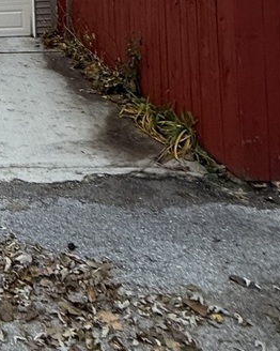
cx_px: -102
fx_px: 467
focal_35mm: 45
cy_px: -30
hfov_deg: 27.0
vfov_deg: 35.5
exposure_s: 1/60
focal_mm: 2.22
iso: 250
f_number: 2.2
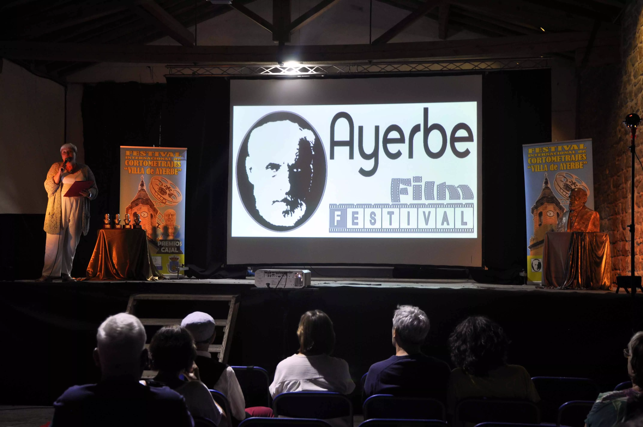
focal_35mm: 57
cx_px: 322
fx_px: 1017
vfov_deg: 23.7
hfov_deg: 35.1
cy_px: 214
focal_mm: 38
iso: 400
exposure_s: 1/10
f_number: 4.5
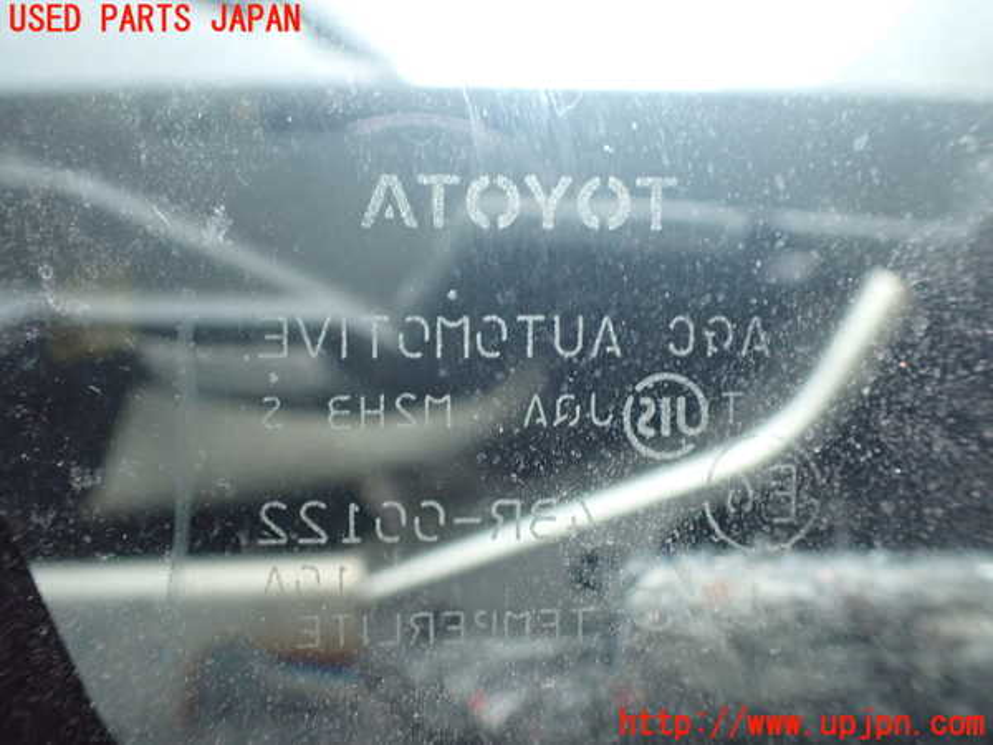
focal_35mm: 30
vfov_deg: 46.8
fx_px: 861
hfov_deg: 60.0
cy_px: 372
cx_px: 496
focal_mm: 5.4
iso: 800
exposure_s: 1/50
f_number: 2.3
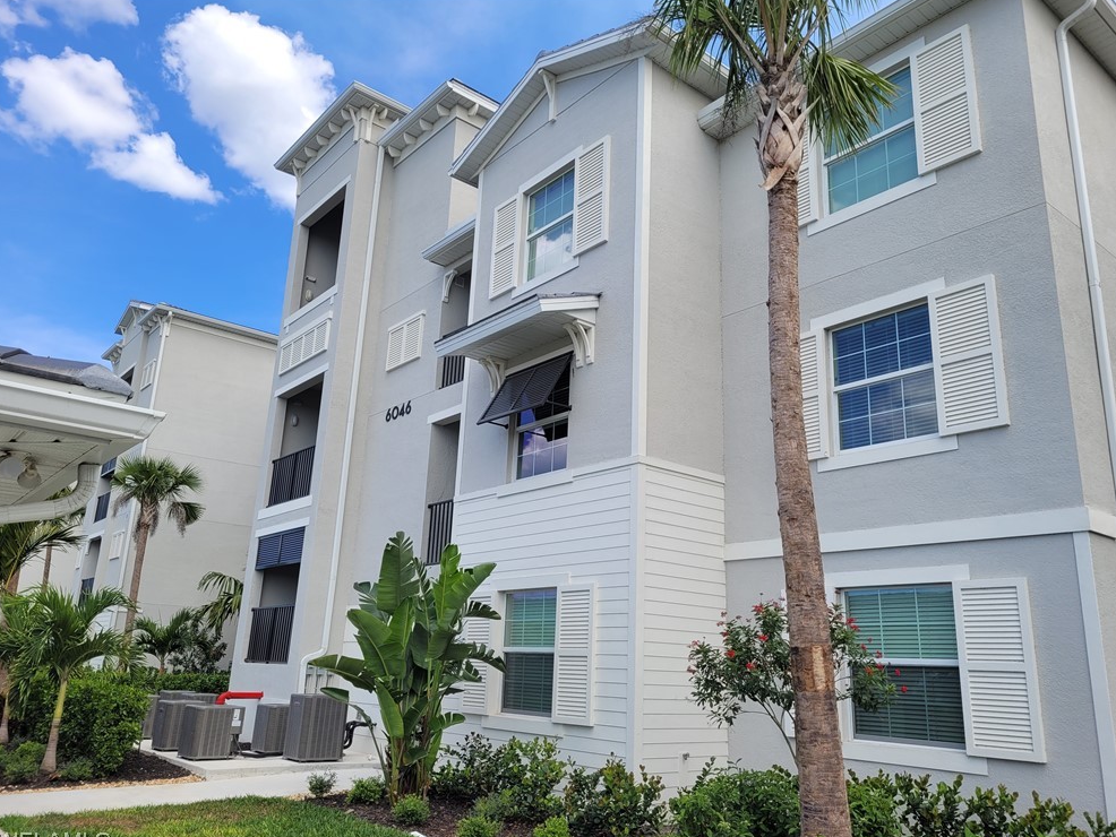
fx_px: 871
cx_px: 553
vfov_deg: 51.4
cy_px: 426
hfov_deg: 65.3
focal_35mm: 27
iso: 40
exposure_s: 1/1571
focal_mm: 5.4
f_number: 1.8
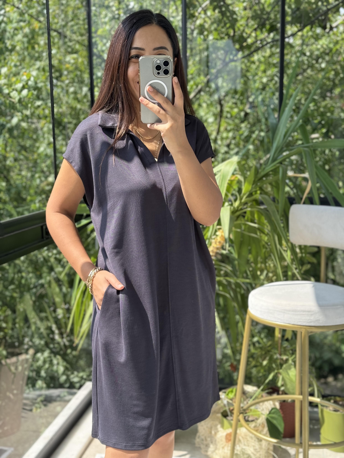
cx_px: 172
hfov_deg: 30.3
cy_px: 229
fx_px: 636
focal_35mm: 48
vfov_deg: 39.7
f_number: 1.78
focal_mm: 6.76
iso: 64
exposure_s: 1/265
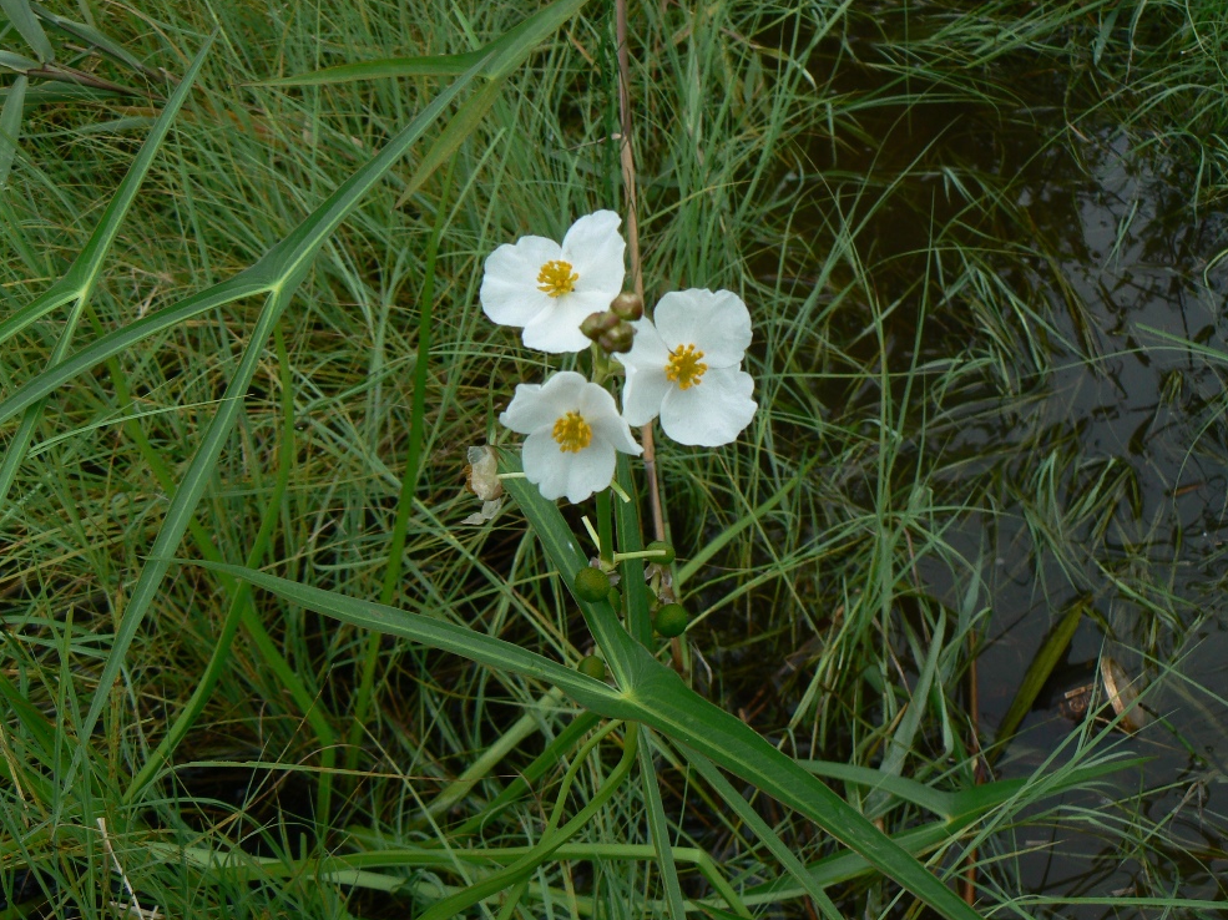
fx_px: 1383
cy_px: 482
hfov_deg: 47.9
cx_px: 607
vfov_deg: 36.8
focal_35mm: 39
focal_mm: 6
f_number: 5.6
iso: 80
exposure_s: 1/320
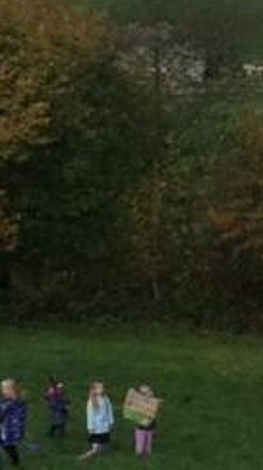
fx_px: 2390
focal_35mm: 192
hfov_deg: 6.1
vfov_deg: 11.2
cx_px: 592
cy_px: 227
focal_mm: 3.3
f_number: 2.4
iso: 32
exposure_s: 1/763
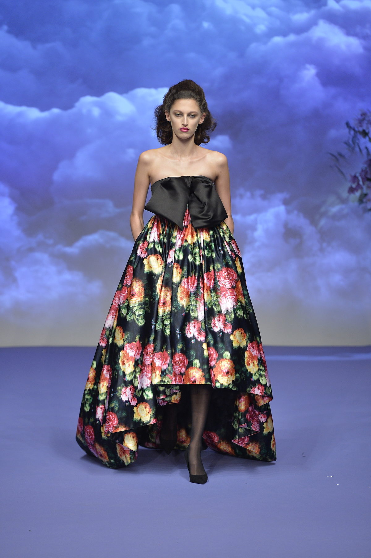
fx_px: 2785
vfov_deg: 11.4
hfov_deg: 7.6
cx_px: 186
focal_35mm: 180
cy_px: 279
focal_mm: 180
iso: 1600
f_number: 4
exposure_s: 1/500
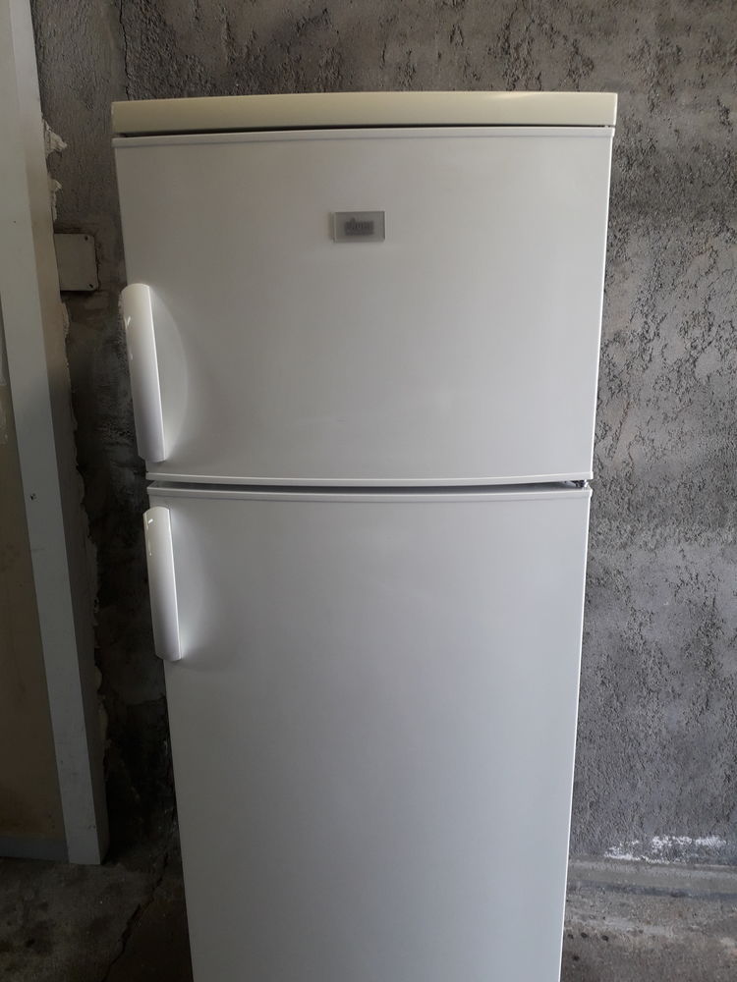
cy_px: 491
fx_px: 766
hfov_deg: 51.4
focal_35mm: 27
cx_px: 368
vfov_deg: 65.3
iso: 50
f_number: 1.9
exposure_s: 1/100
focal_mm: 3.6
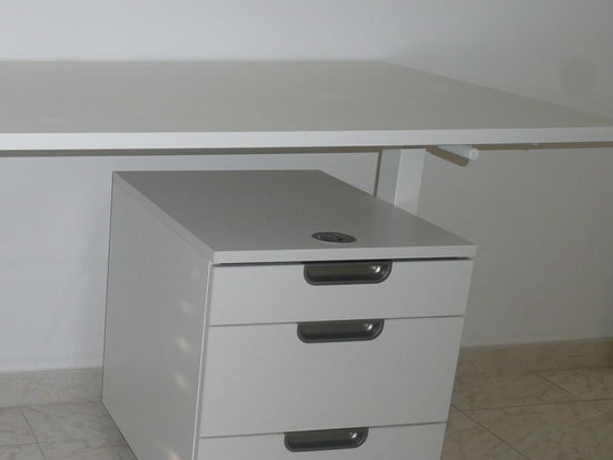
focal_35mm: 61
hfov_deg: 30.5
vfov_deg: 23.8
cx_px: 78
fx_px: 1080
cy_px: 341
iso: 100
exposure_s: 1/30
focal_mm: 5.5
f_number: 3.6
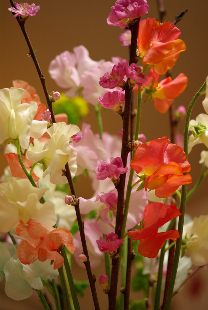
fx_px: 454
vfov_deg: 37.8
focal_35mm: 52
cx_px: 104
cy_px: 155
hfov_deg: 25.8
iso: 200
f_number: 2.8
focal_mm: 35
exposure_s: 1/45
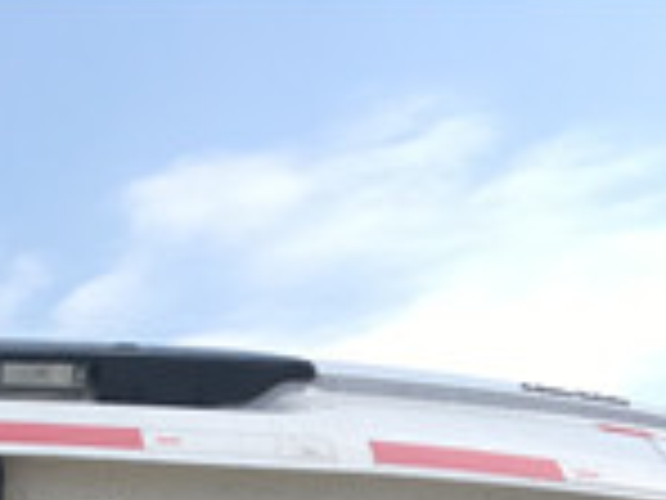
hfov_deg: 13.8
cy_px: 1185
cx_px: -108
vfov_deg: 9.5
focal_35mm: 139
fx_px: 2674
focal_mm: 4.15
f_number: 2.2
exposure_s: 1/1183
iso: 25
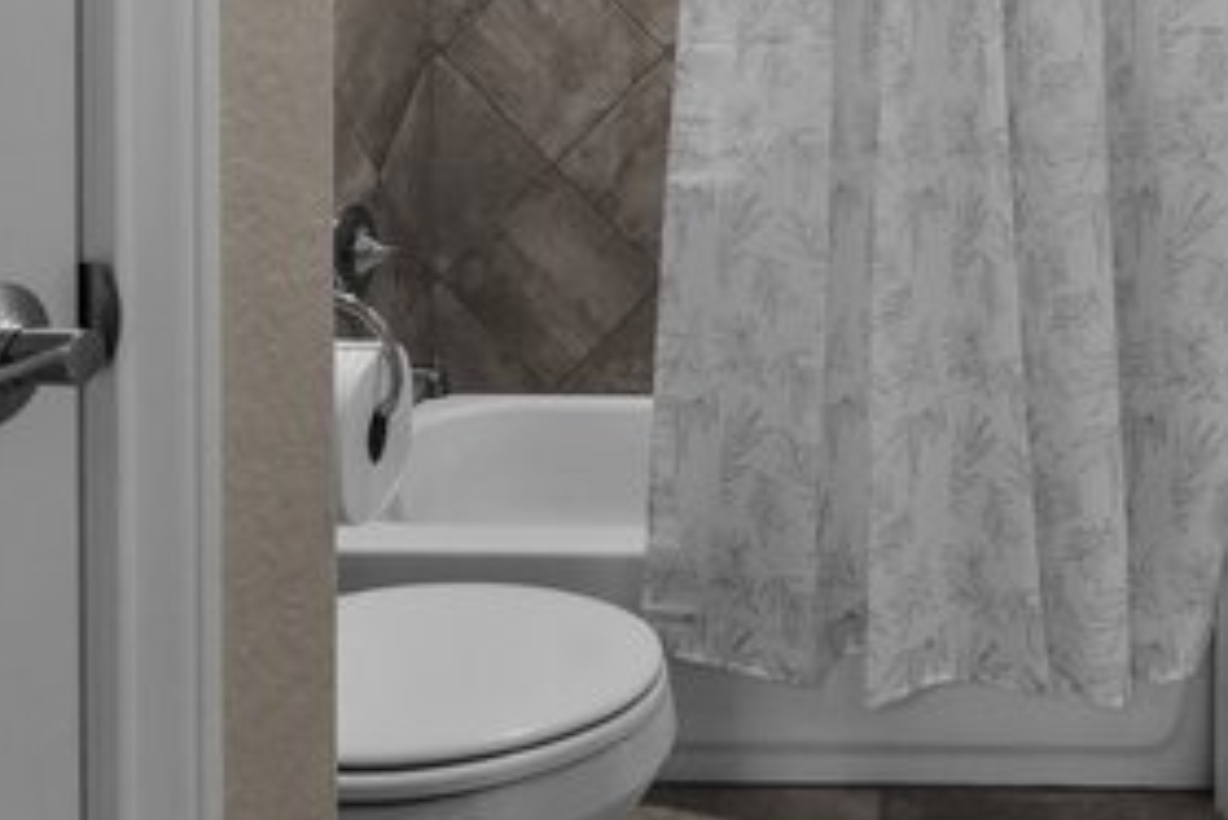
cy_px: 42
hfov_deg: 56.1
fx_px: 1092
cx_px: 908
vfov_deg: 37.7
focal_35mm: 32
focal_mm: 14
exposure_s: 1/80
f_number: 6.3
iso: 1000
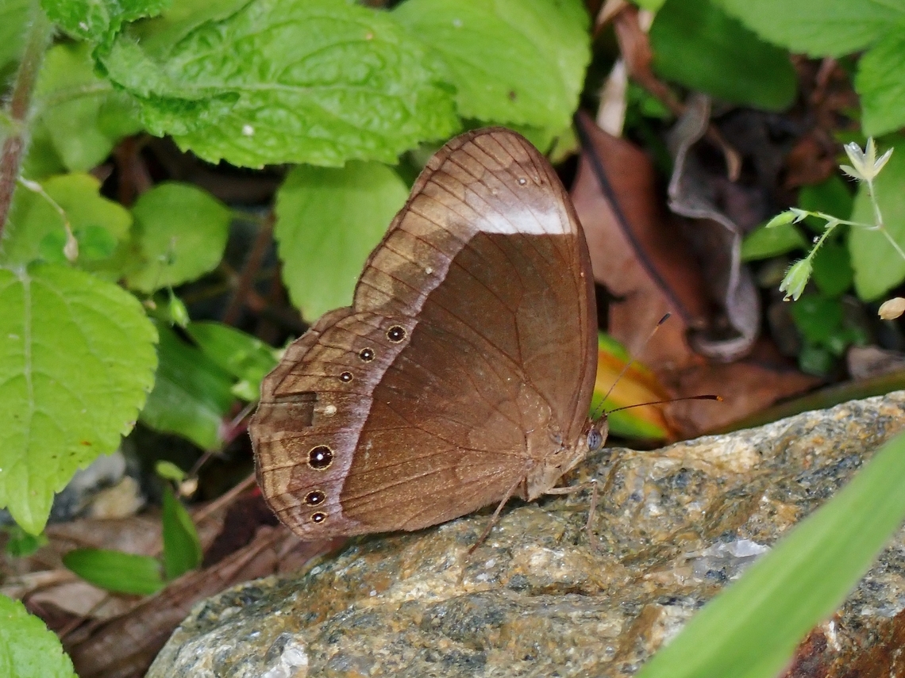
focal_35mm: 100
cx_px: 452
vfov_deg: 14.8
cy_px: 339
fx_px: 2614
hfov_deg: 19.6
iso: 200
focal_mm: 18
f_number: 6.3
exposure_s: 1/200
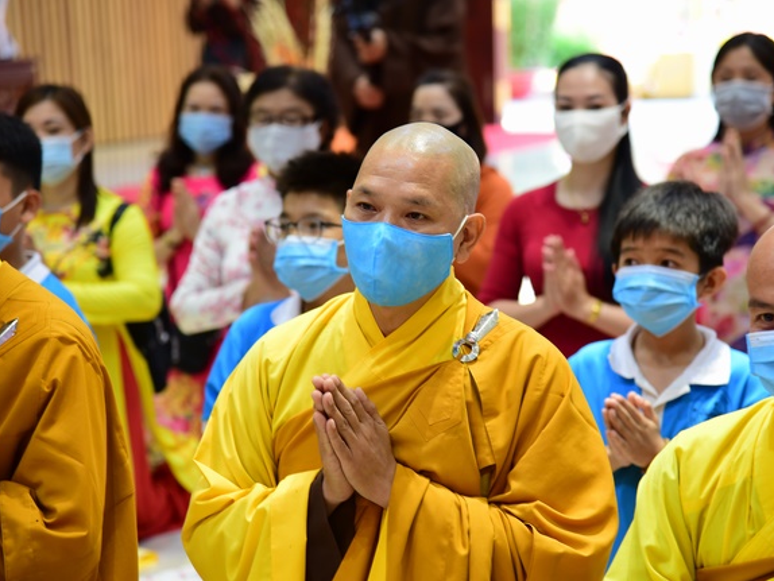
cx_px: 425
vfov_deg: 12.2
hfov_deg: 16.1
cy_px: 291
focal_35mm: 122
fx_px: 2729
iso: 800
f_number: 4.5
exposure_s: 1/40
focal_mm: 112
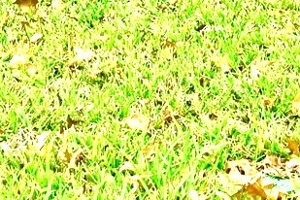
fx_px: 1325
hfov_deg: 12.6
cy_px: -316
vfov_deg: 7.9
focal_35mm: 159
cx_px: 348
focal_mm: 24
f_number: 8
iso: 400
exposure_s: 1/40
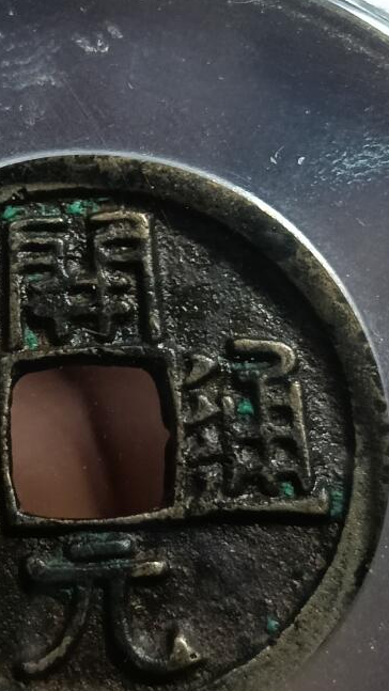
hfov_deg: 14.6
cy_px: 222
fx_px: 1503
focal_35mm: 82
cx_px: 35
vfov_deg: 25.7
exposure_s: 1/33.3
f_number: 1.8
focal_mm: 3.98
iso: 500
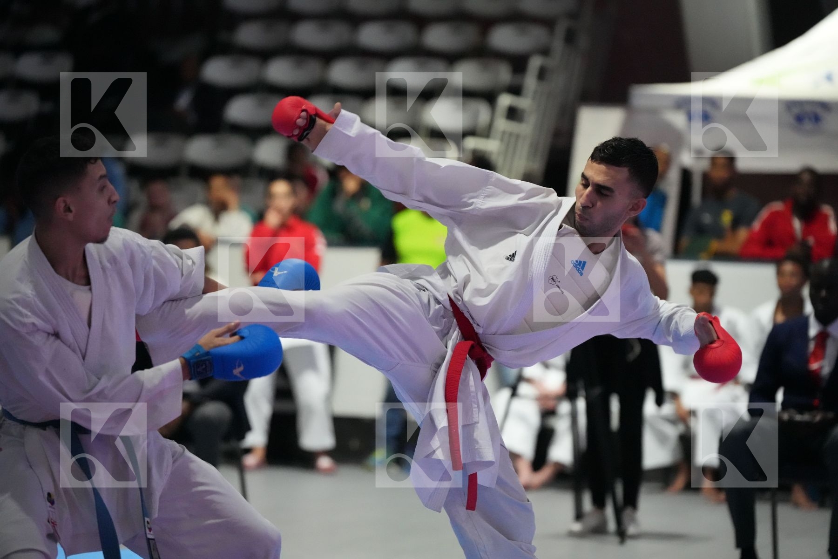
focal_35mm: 143
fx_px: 3328
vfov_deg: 9.6
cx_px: 419
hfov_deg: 14.3
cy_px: 280
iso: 12800
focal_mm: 143
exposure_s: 1/1000
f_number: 2.8
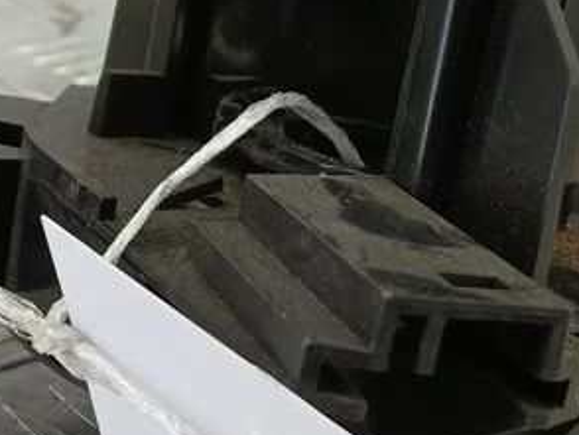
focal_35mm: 80
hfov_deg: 24.4
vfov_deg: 18.4
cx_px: 333
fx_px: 1339
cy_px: 179
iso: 163
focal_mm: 4.11
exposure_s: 1/50
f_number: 1.6
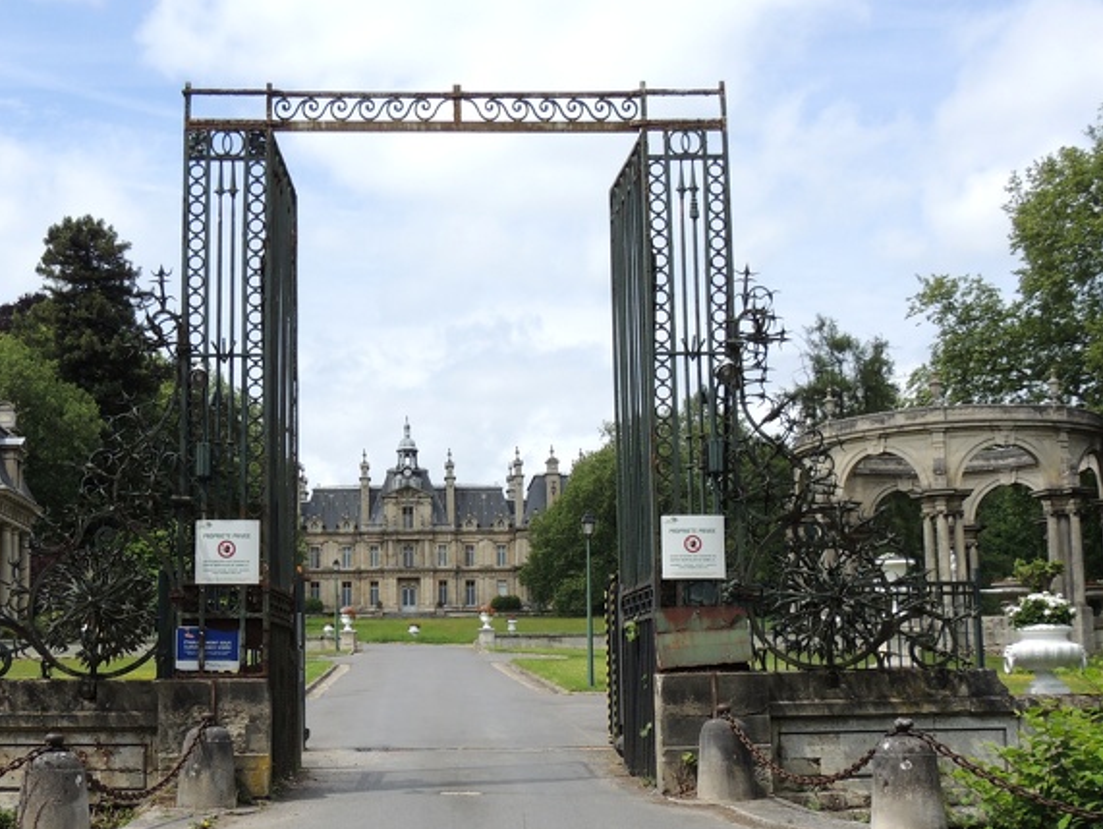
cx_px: 456
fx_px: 1562
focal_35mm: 49
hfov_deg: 38.8
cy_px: 487
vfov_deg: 29.7
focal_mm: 6.2
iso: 100
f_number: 3.6
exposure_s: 1/1250
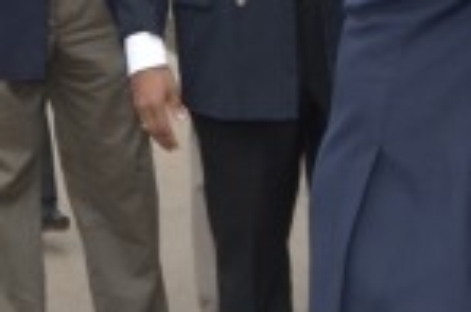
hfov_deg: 10.9
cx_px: 847
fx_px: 2298
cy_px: -189
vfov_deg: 7.6
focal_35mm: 176
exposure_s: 1/160
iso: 320
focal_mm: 29
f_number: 8
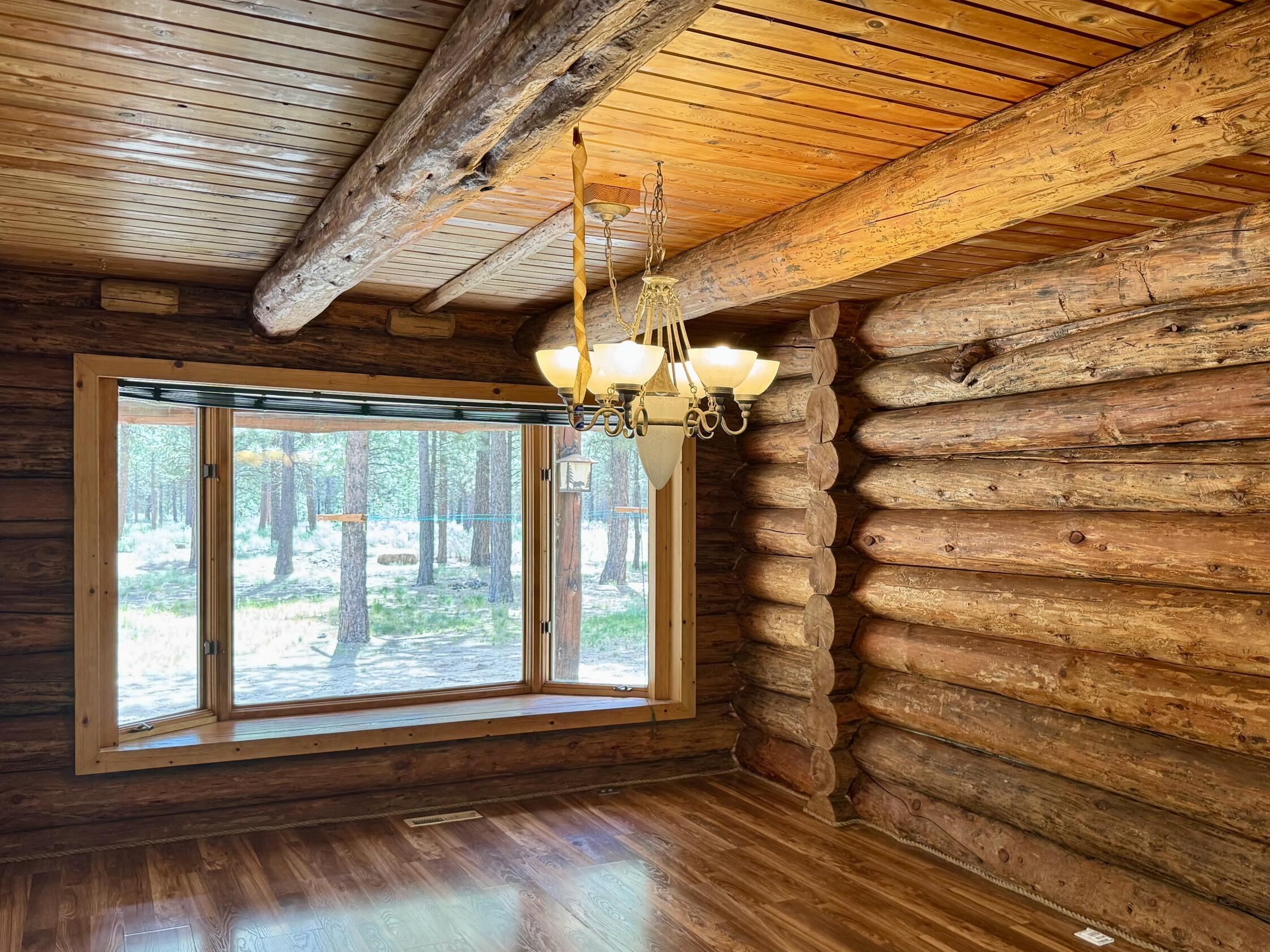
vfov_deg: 44.1
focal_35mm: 32
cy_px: 510
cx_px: 757
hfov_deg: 56.4
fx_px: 1174
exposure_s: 1/120
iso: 200
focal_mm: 6.76
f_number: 1.78
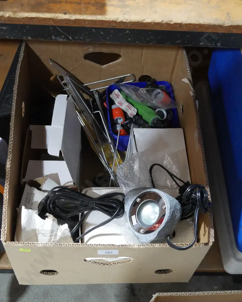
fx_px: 457
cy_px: 153
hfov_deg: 29.7
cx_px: 123
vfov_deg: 36.7
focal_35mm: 51
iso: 3200
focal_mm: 24
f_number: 5.2
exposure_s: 1/60
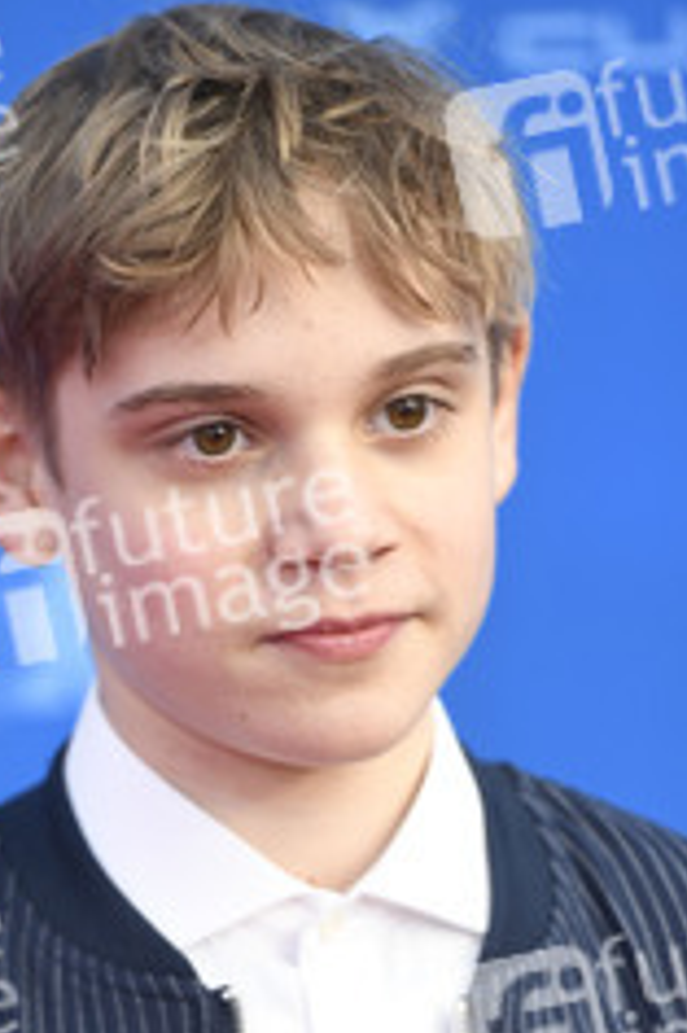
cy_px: 792
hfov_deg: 4.0
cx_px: 271
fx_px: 9717
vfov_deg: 6.1
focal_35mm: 339
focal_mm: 200
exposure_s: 1/800
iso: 640
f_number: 3.5
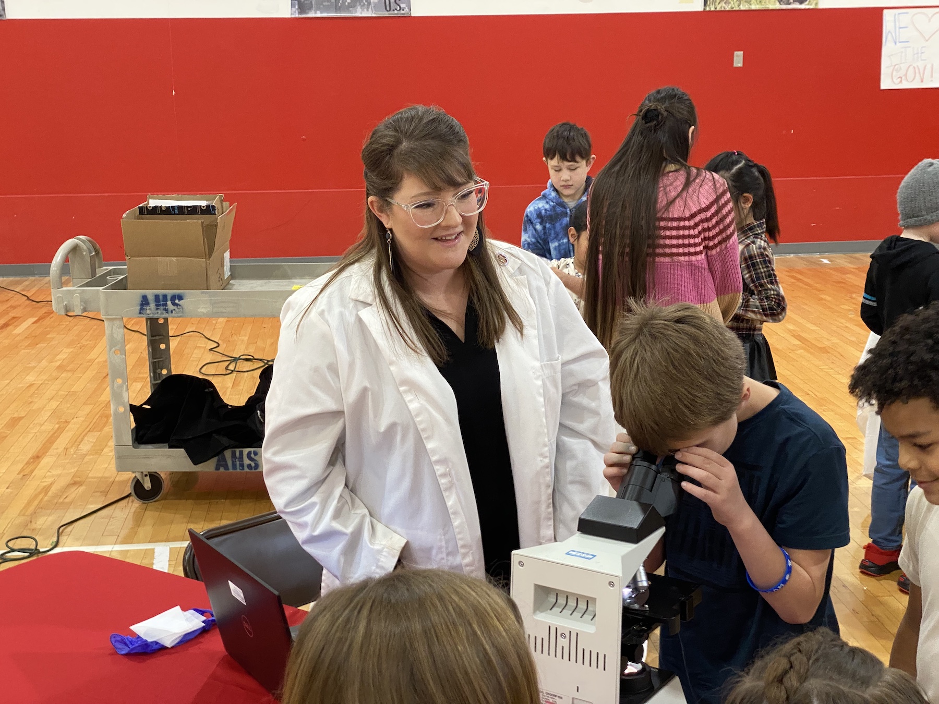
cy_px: 352
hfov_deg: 36.8
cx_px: 470
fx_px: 1411
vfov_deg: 28.0
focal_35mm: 52
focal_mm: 6
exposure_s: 1/62
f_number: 2
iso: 160
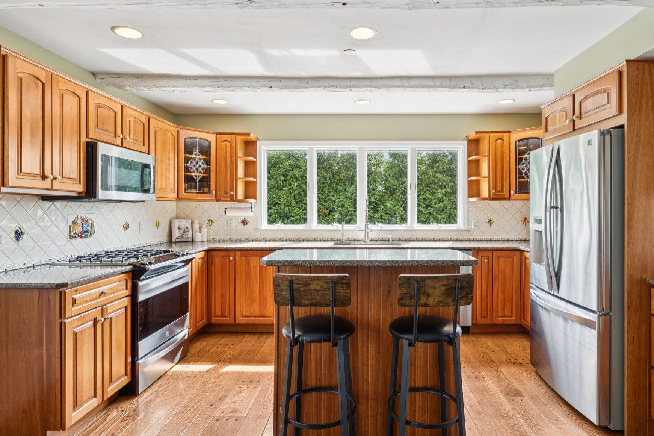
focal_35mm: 20
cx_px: 356
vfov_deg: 61.9
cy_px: 209
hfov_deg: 83.8
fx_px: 363
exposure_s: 1/8
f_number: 9
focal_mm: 17
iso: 200
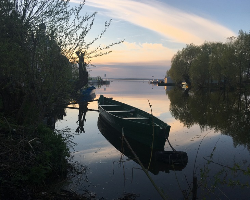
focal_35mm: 31
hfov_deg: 57.2
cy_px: 98
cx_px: 120
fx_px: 229
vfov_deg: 47.1
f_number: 2.2
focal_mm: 4.15
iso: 25
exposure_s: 1/432
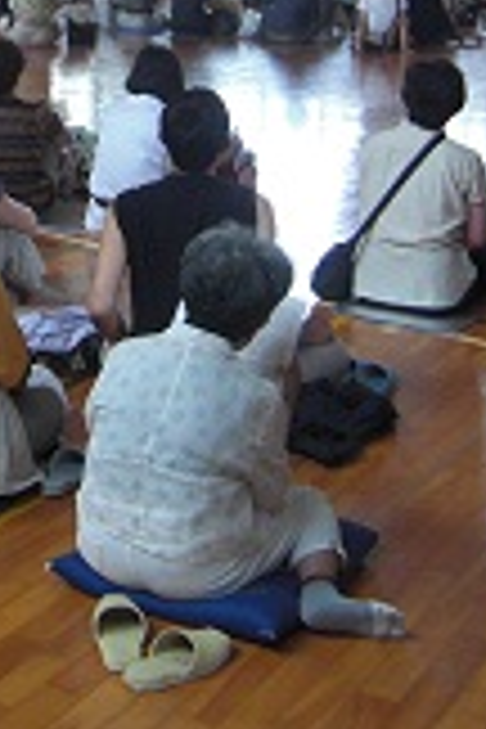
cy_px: 2
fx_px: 1600
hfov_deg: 16.7
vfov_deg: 24.5
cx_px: -50
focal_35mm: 79
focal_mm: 4.9
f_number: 2.6
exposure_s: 1/100
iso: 200
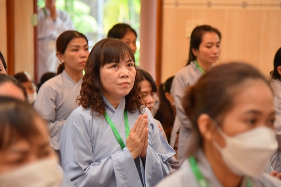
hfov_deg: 19.5
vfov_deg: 13.0
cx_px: 148
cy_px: 96
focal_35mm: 105
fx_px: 819
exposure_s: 1/125
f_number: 4.5
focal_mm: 98
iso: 1600
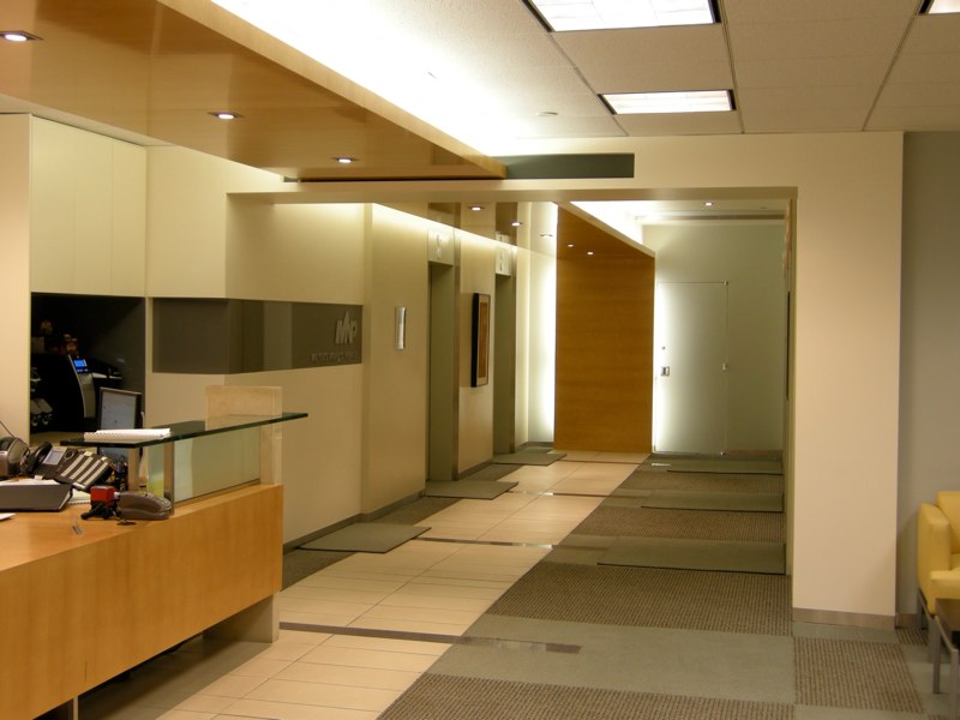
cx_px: 480
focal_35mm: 47
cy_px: 360
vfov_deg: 30.9
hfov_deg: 40.4
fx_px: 1303
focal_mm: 10.1
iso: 67
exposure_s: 1/8
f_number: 3.1
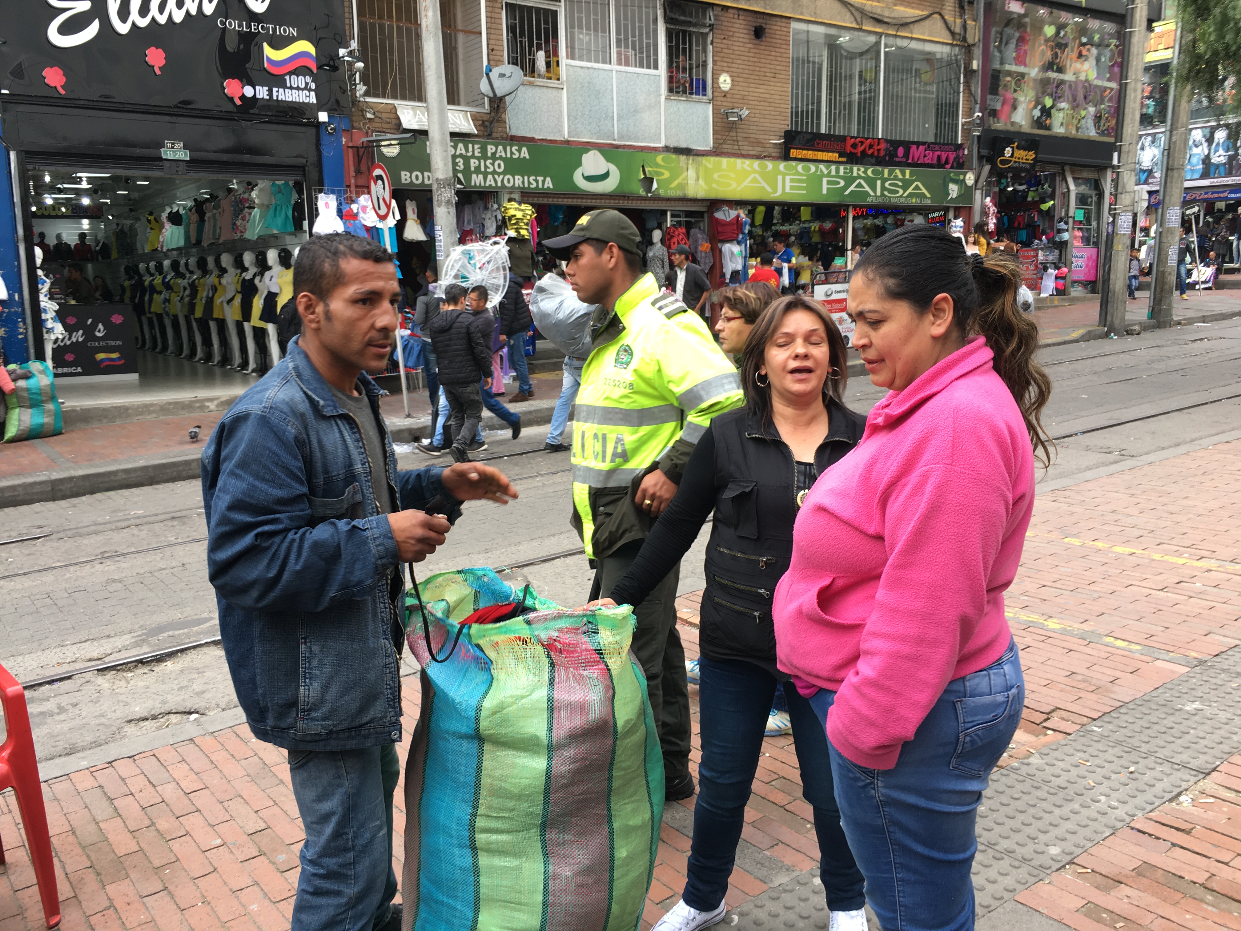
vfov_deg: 48.2
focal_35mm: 29
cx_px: 620
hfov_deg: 61.7
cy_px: 466
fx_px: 1040
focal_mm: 4.15
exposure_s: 1/120
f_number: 2.2
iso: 25
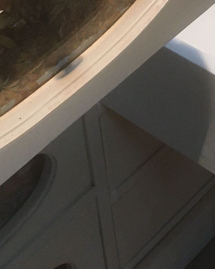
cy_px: 42
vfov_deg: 17.7
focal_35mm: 107
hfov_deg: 14.4
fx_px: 851
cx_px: 134
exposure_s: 1/33
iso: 160
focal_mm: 4.15
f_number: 2.2
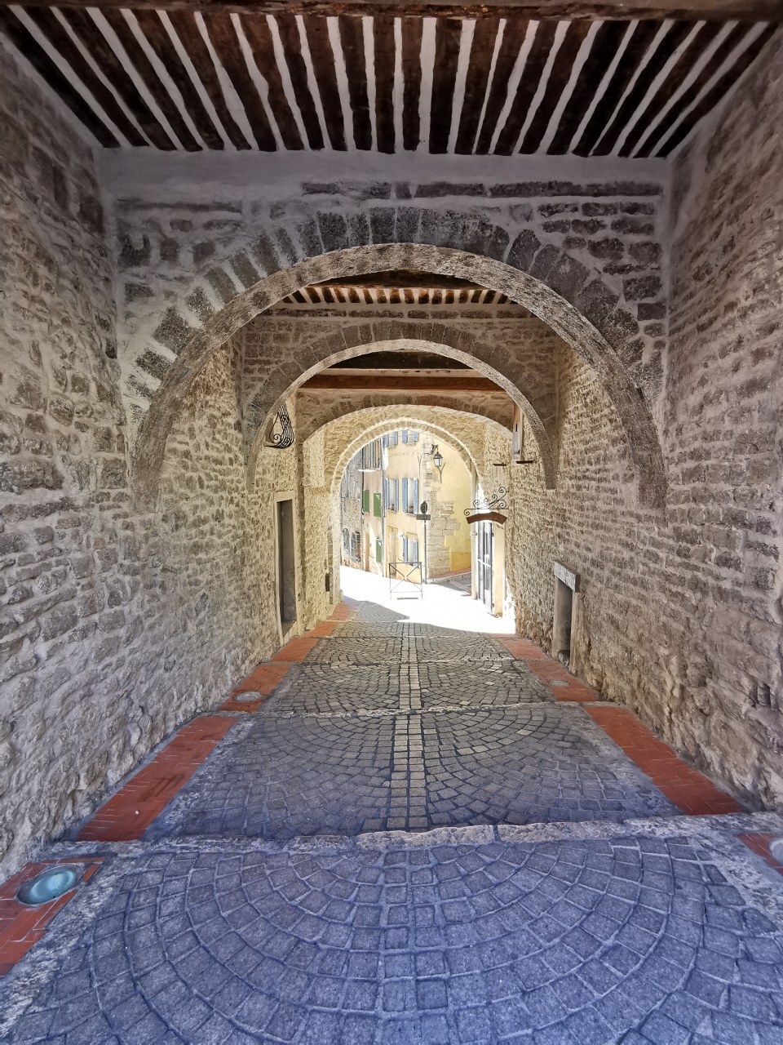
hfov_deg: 74.7
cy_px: 522
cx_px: 392
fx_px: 513
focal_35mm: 17
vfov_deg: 91.0
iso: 100
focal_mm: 2.35
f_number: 2.2
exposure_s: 1/100
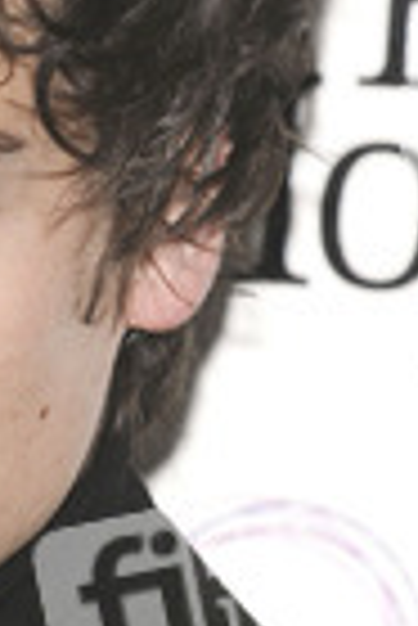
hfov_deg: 2.4
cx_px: -142
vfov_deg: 3.5
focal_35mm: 581
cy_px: 351
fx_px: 10101
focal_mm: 135
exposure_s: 1/200
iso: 320
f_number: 4.5
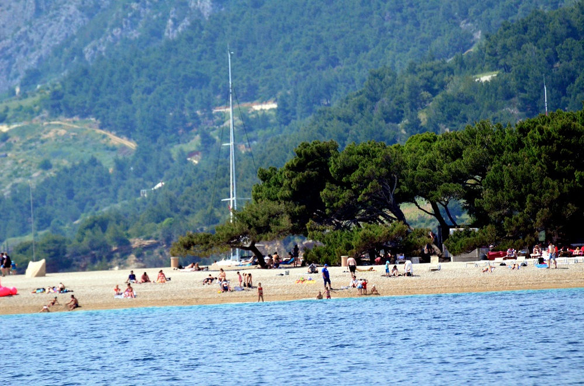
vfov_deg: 3.0
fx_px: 7283
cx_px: 292
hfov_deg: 4.6
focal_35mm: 450
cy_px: 193
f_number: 6.3
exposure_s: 1/8000
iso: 2200
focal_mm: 300
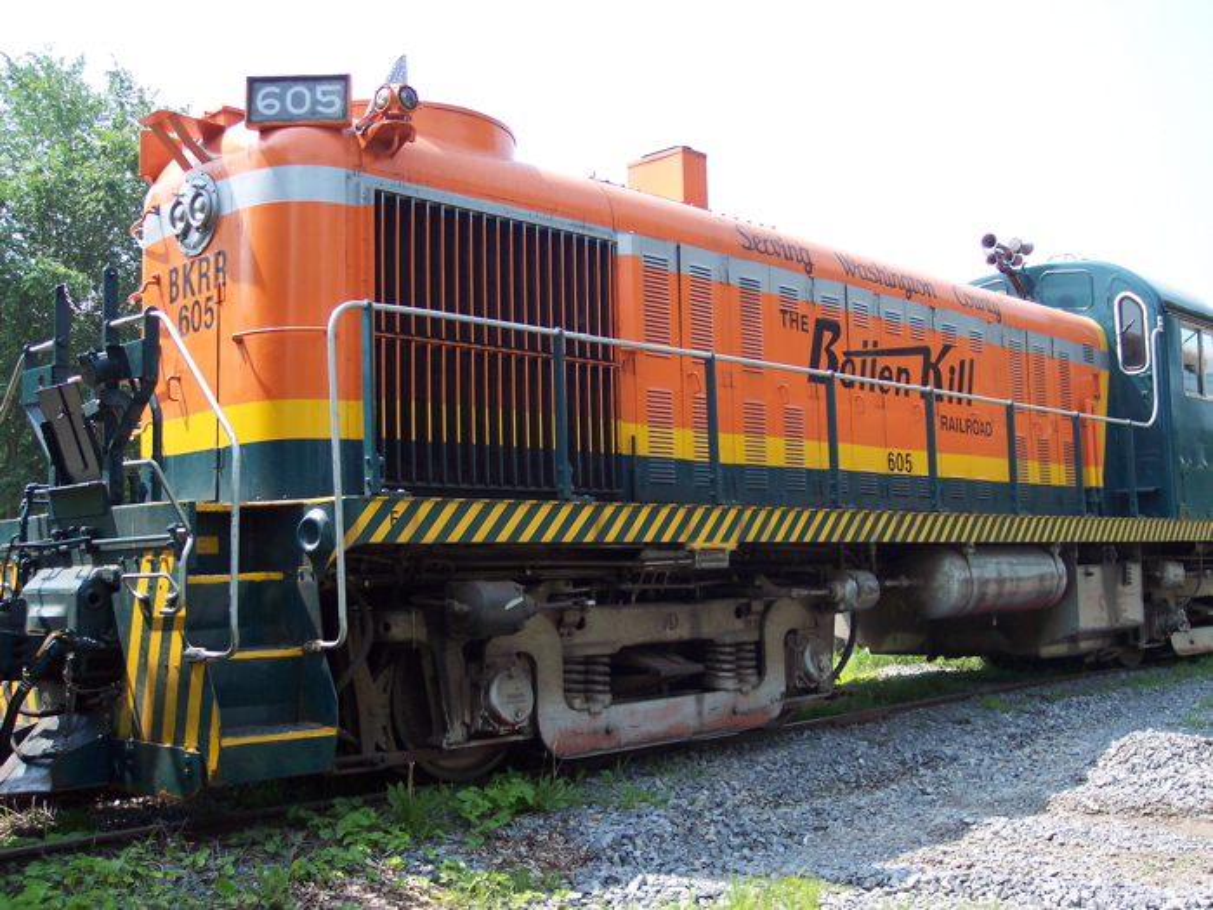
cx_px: 606
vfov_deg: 37.7
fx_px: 1331
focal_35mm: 38
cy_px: 455
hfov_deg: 49.0
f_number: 2.8
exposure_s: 1/700
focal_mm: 8
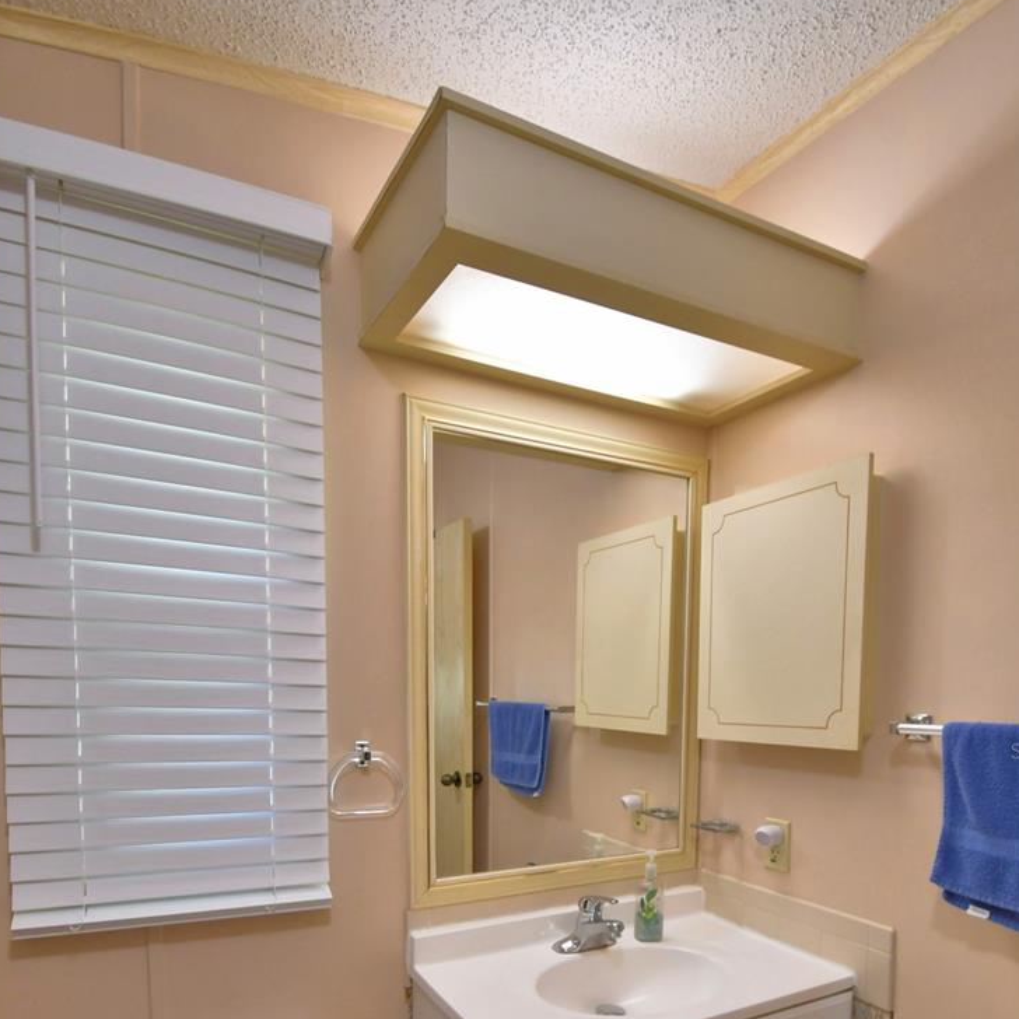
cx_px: 544
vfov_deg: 68.0
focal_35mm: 21
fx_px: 699
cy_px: 750
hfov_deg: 72.1
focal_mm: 10
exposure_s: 1/40
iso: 400
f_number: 4.5
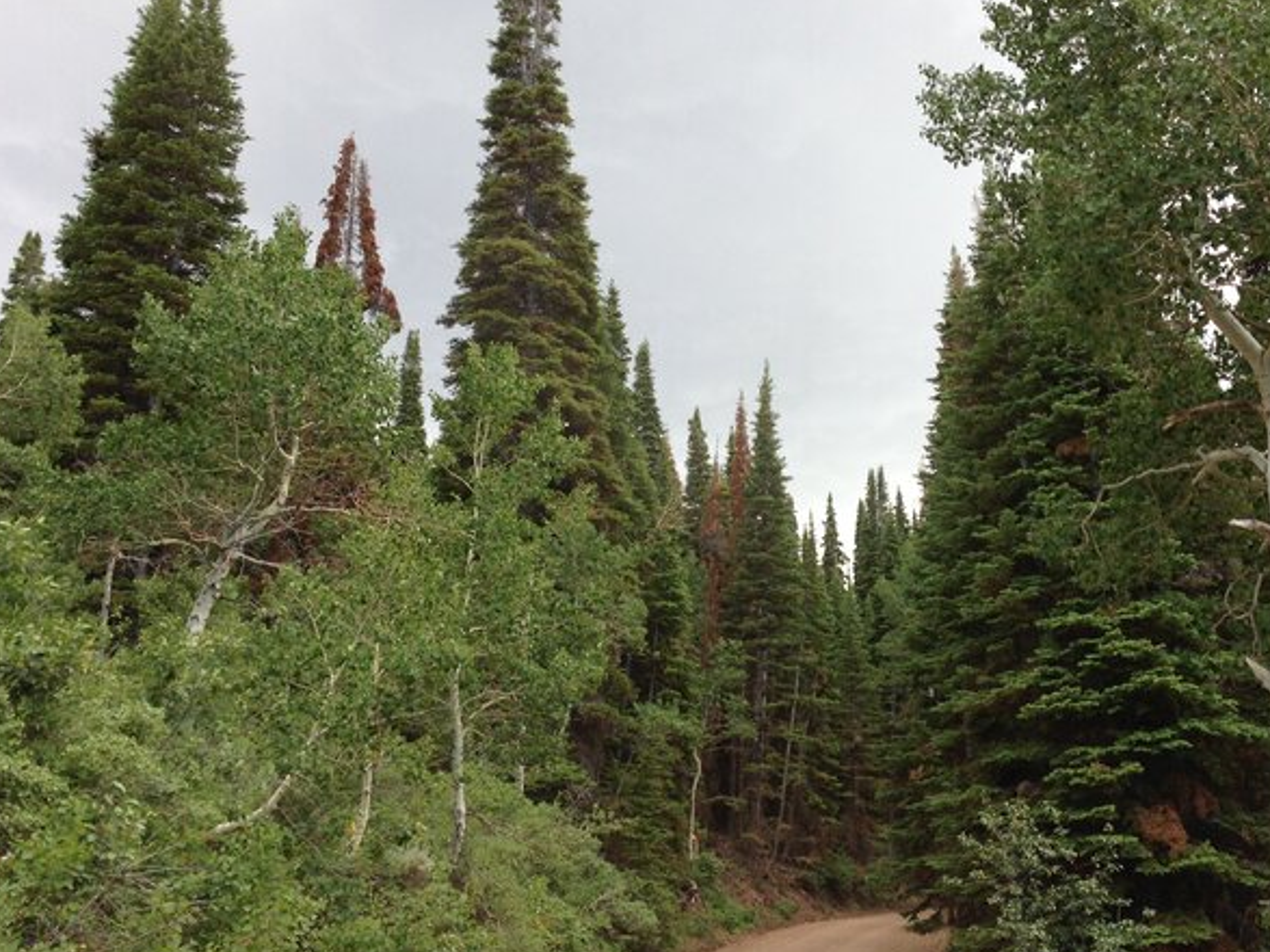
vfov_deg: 32.2
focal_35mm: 45
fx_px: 1651
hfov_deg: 42.0
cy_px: 487
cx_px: 701
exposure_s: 1/225
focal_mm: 4.13
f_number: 2.4
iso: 50
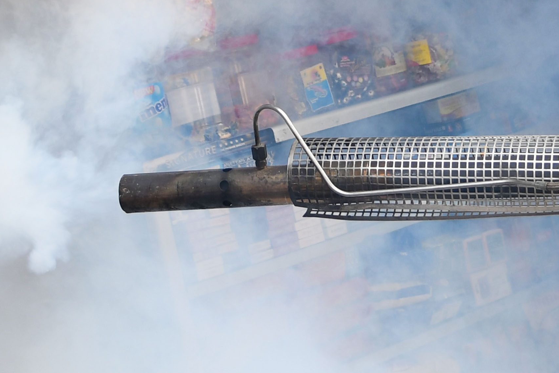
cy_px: -55
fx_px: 1299
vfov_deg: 15.8
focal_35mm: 84
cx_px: 426
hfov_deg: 24.0
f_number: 2.8
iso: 200
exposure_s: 1/320
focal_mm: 17
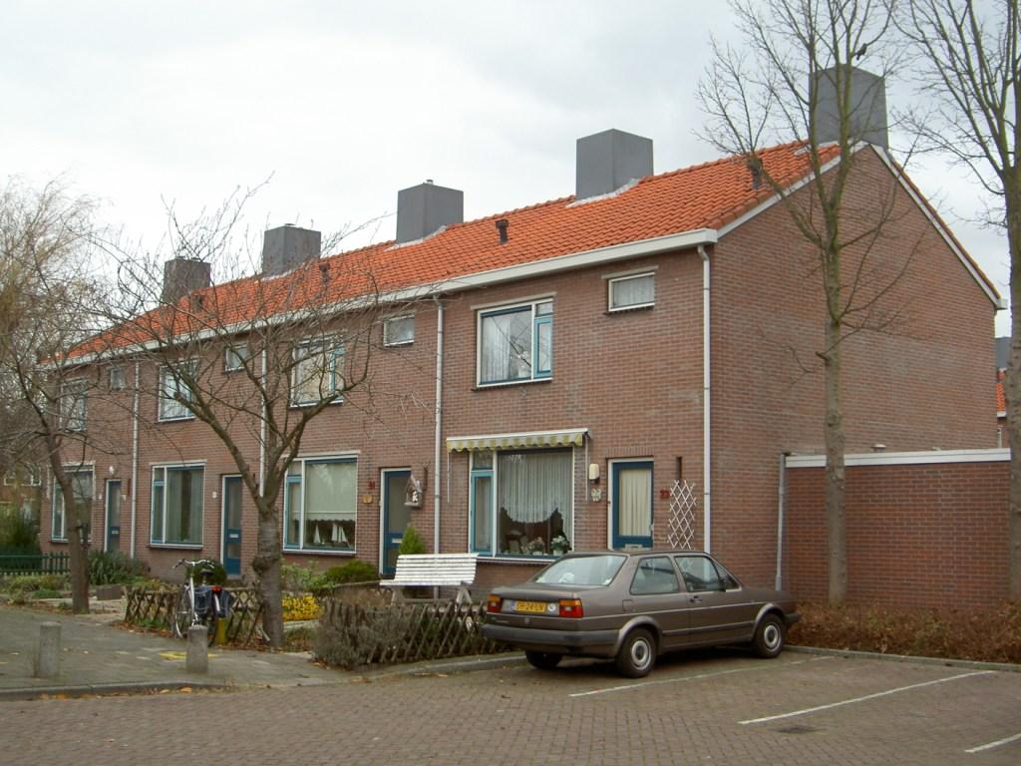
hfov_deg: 42.9
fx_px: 1298
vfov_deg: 32.9
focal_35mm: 44
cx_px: 510
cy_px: 383
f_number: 2.9
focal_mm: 9
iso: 50
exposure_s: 1/10
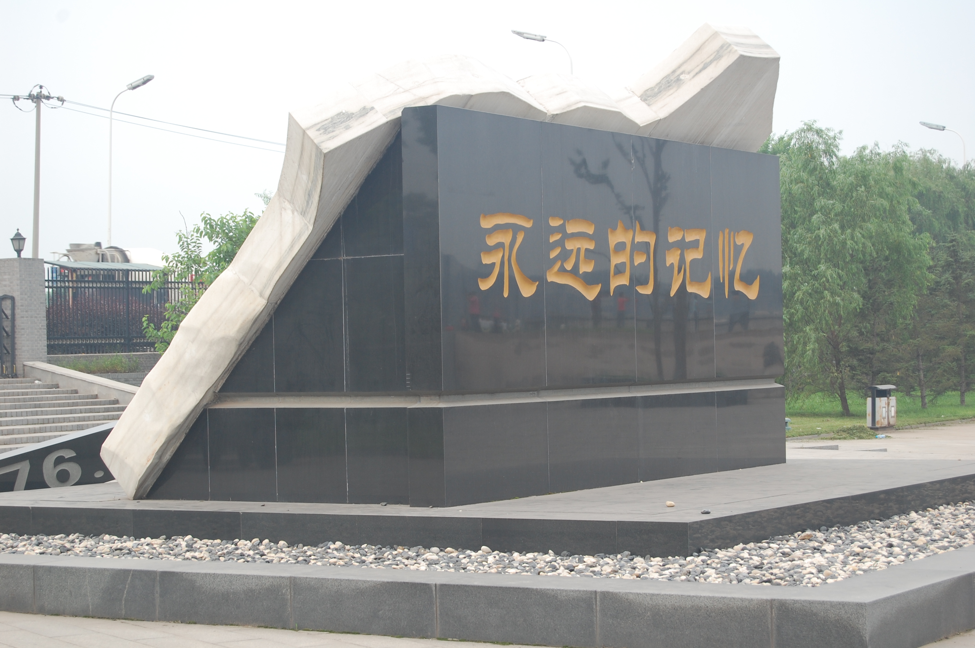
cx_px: 488
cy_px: 324
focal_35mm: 82
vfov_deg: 16.5
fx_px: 2232
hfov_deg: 24.6
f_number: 6.3
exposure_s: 1/160
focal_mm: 55
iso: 200
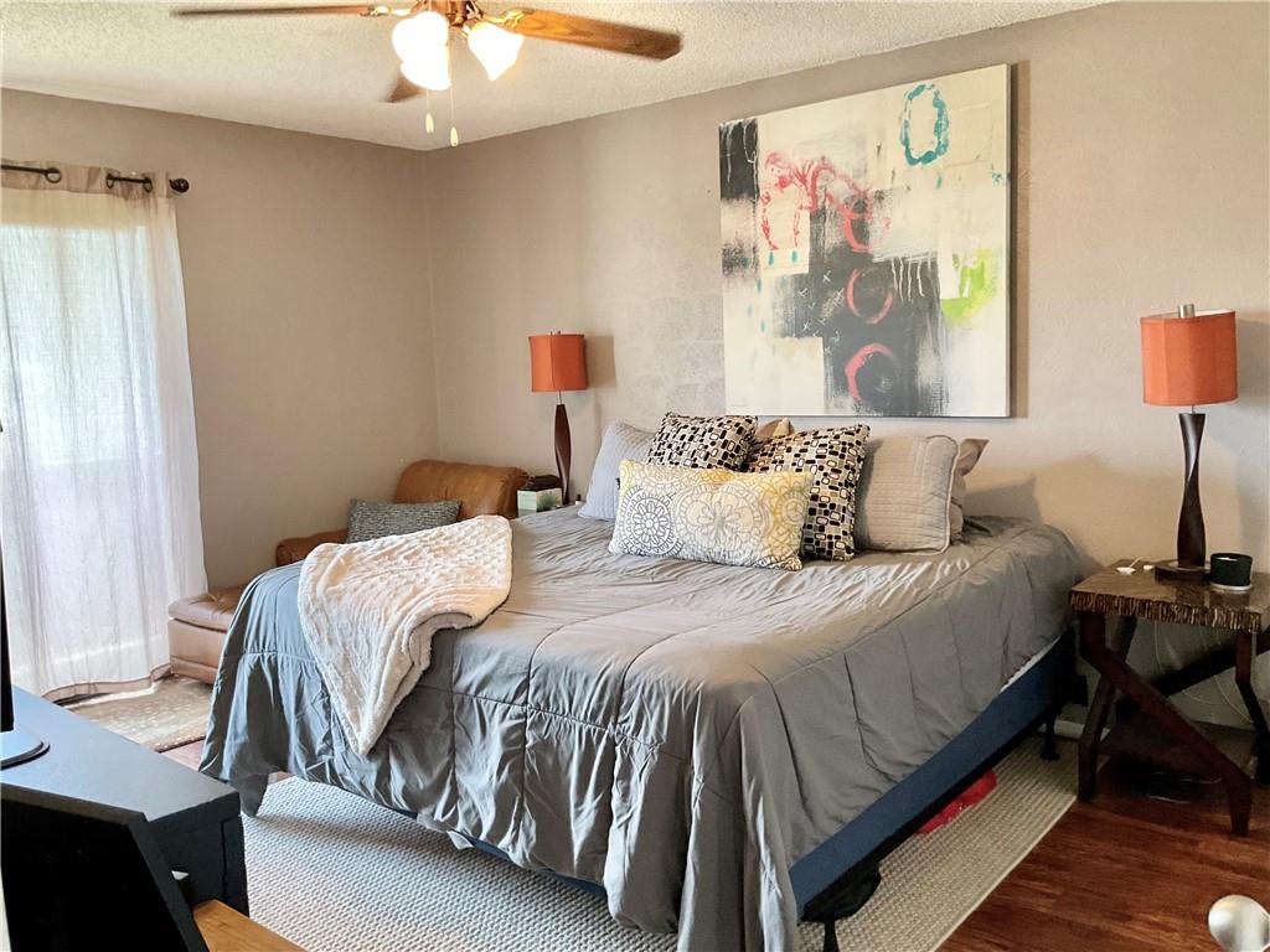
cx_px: 635
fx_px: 1064
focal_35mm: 29
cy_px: 476
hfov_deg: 61.7
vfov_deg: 48.2
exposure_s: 1/60
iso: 125
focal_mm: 3
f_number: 1.8
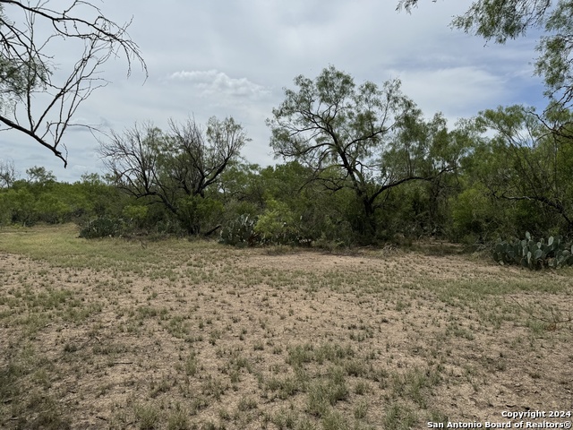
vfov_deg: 56.8
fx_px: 397
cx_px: 286
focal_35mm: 24
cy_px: 215
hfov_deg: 71.6
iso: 80
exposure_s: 1/9009
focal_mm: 6.76
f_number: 1.78
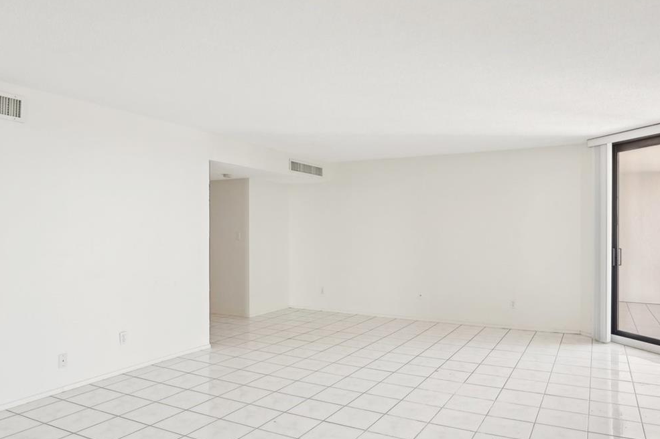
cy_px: 231
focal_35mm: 26
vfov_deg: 49.5
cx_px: 341
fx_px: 476
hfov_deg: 69.4
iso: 400
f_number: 4.5
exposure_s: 1/60
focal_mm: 16
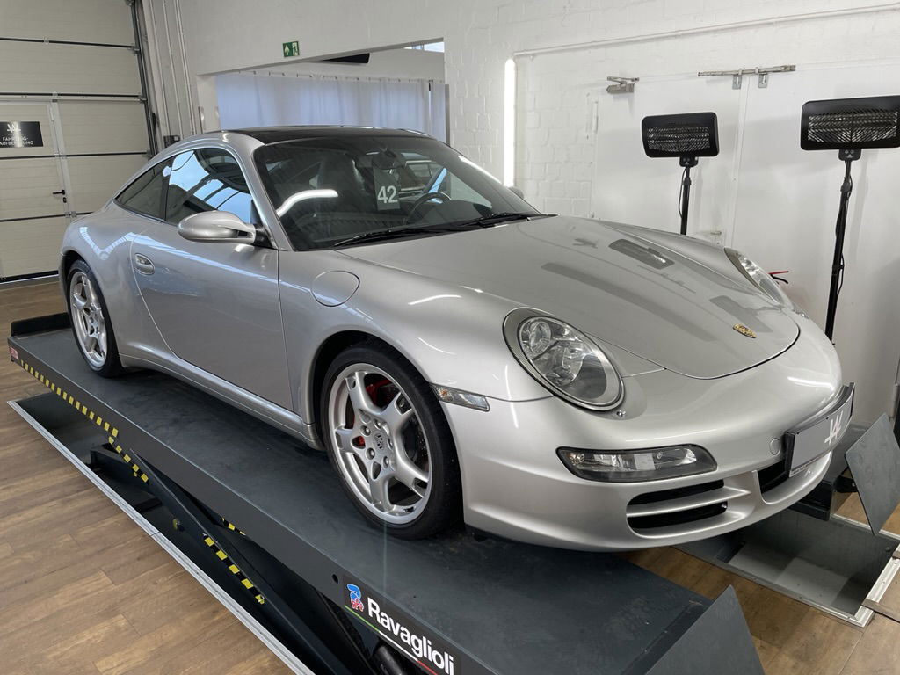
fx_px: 676
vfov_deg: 53.1
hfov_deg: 67.3
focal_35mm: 26
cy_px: 338
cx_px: 450
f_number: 1.6
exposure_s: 1/100
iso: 64
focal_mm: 4.2
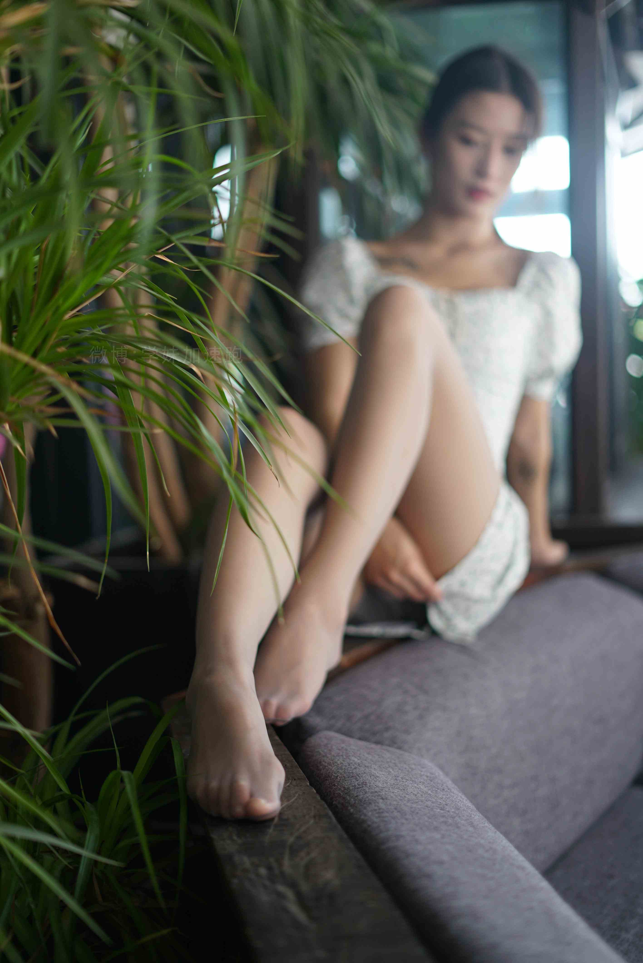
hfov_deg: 27.0
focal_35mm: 50
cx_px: 322
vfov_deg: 39.6
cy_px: 482
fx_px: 1338
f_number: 1.8
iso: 200
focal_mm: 50
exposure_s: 1/100
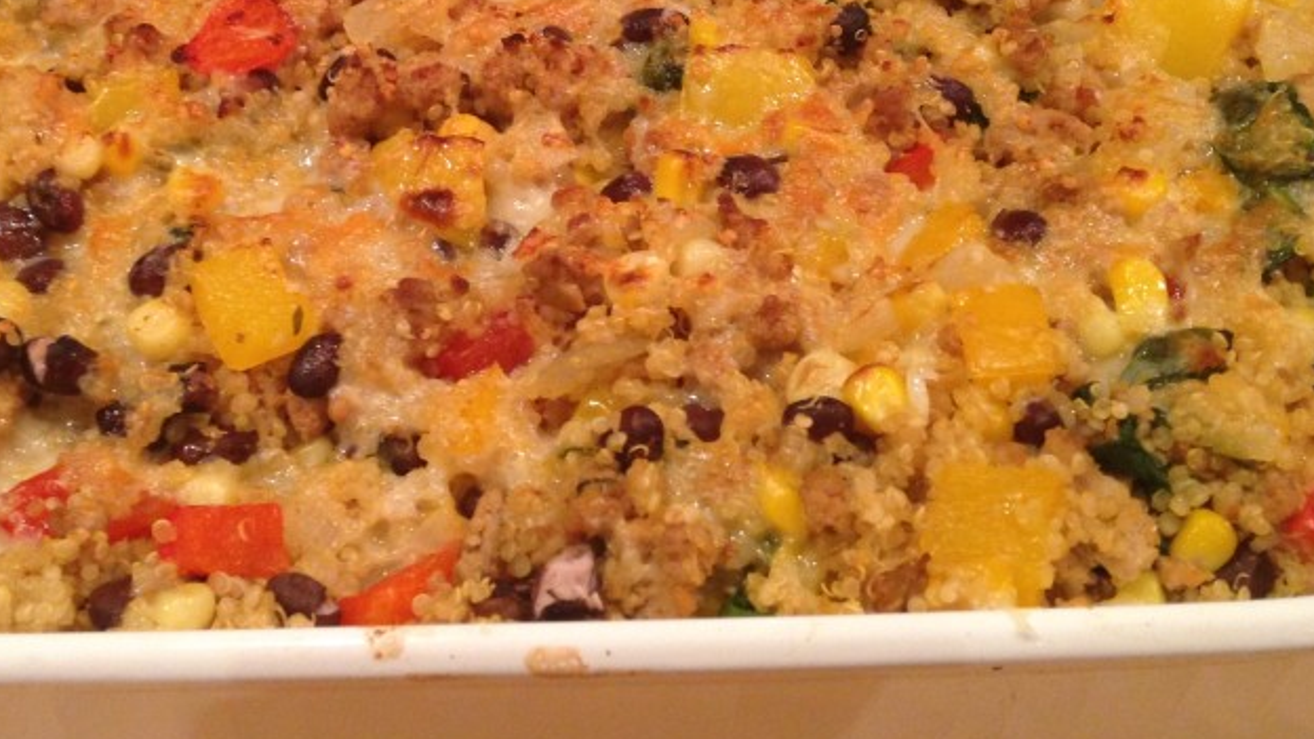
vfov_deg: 20.0
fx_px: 2056
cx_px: 514
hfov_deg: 35.3
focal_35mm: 59
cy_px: 59
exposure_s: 1/20
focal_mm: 4.12
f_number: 2.4
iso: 160
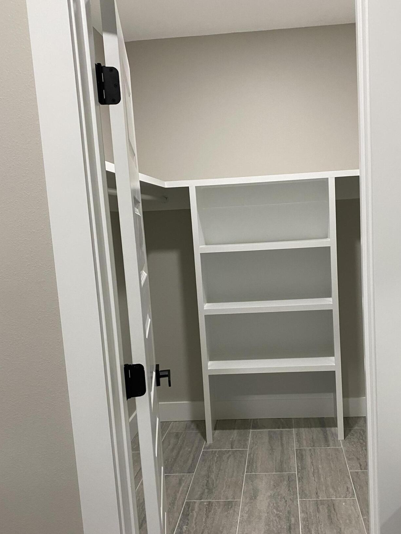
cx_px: 246
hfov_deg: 43.9
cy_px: 294
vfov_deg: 56.7
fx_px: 494
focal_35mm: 32
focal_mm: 4.25
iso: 160
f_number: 1.8
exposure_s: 1/60
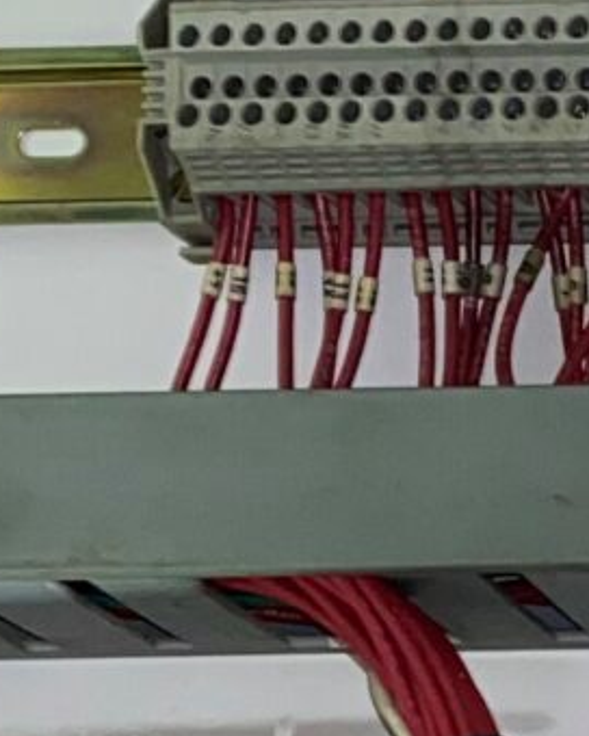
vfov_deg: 9.9
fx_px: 4162
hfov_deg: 7.6
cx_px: 1353
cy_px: 1022
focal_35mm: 191
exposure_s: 1/10
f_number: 1.8
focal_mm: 4.25
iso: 64
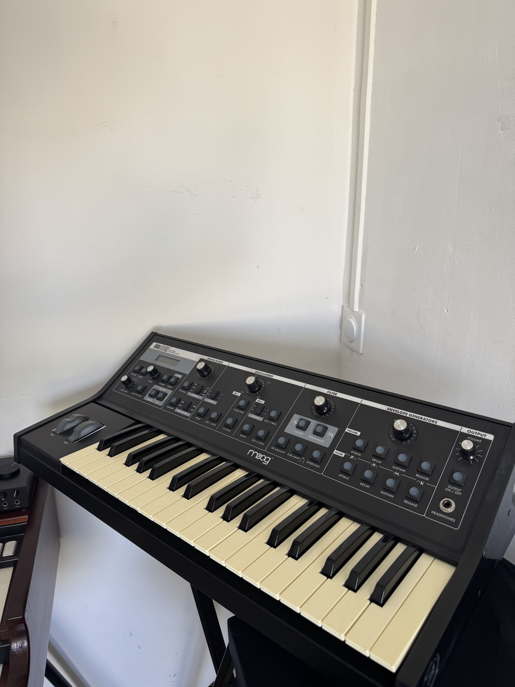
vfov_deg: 71.6
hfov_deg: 56.8
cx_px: 258
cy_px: 344
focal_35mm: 24
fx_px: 476
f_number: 1.78
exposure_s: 1/121
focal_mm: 6.76
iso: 125
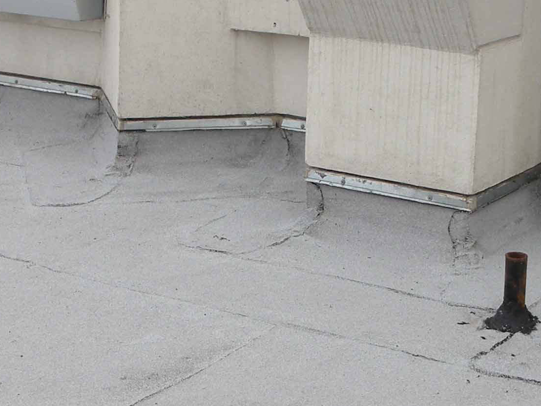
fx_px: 1516
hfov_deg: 20.2
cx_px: 313
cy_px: 249
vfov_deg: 15.2
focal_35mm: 97
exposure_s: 1/420
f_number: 2.8
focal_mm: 5.8
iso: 50
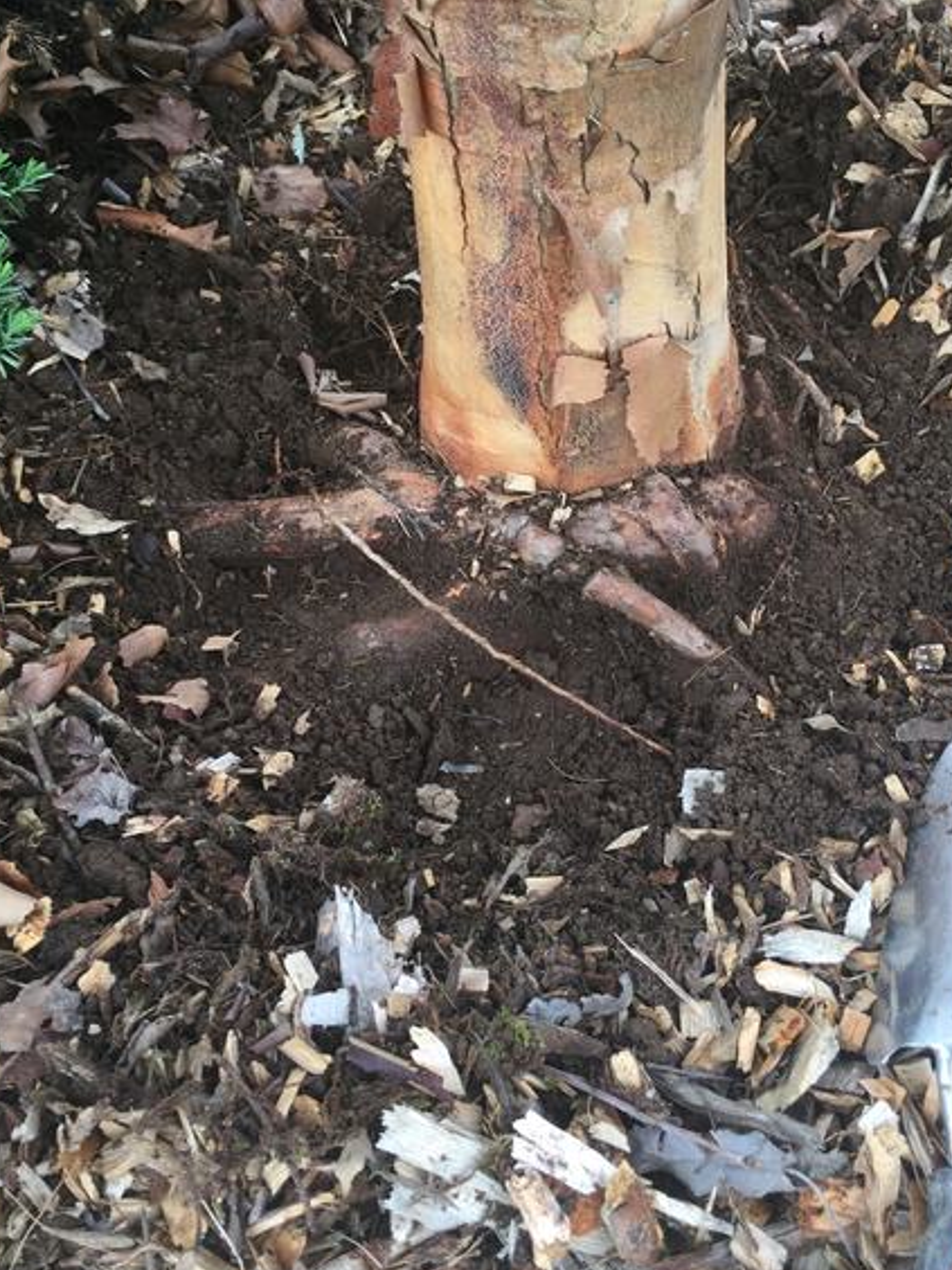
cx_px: 526
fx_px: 1320
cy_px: 570
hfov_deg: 39.6
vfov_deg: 51.3
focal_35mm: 36
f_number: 2.2
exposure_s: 1/120
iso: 32
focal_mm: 4.15
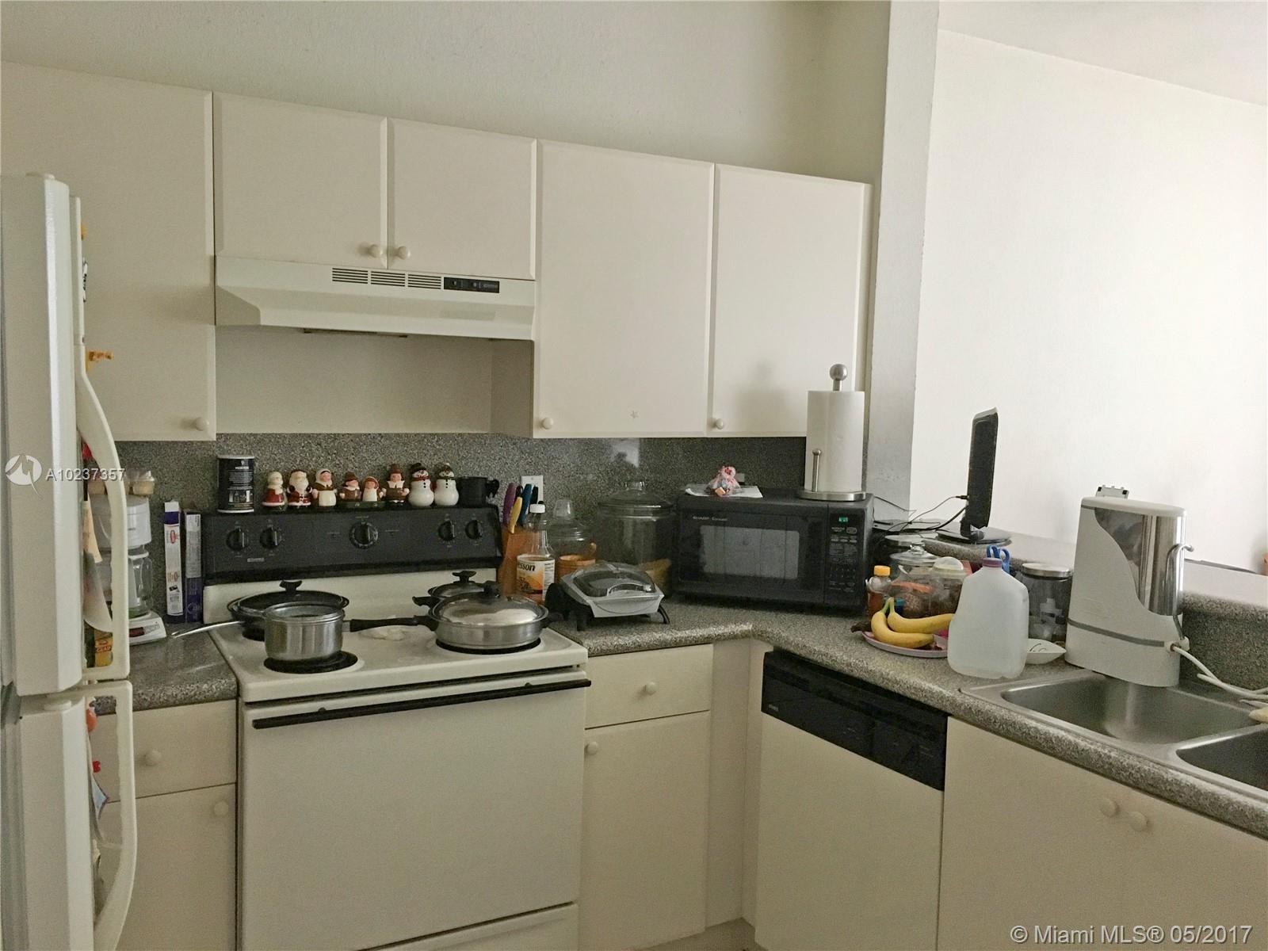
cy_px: 476
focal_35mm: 29
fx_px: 1062
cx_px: 634
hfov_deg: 61.7
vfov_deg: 48.2
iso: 160
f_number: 2.2
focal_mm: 4.15
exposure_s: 1/30
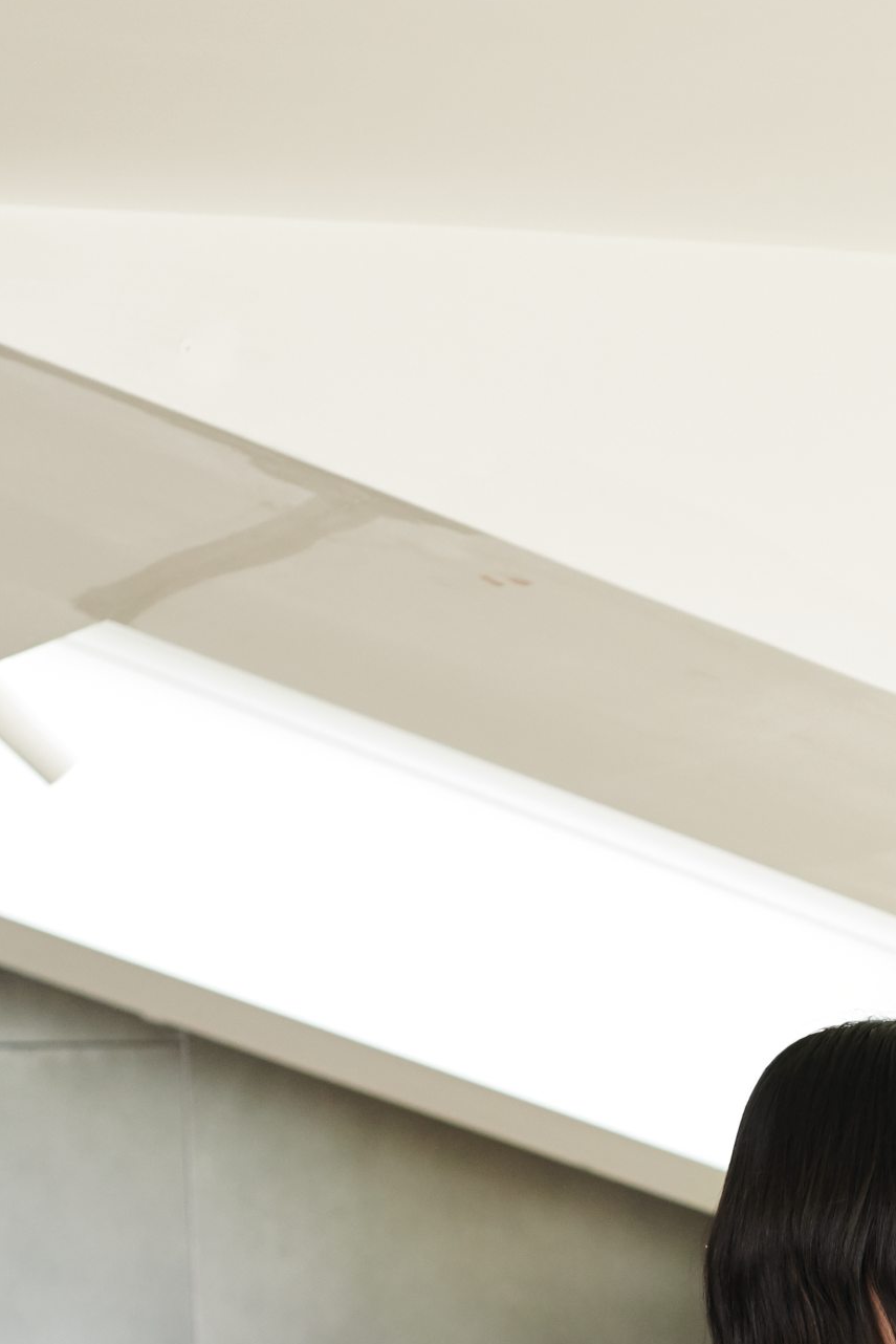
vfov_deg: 12.4
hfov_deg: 8.4
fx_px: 6009
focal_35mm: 161
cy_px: 1704
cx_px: 1307
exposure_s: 1/250
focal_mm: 50
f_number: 3.5
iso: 500
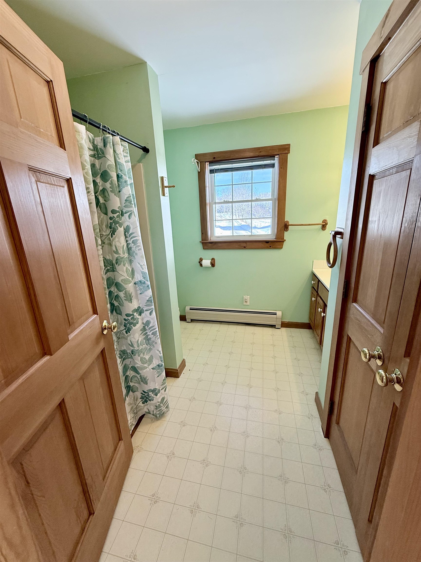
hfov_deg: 85.7
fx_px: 227
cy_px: 281
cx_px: 210
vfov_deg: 102.1
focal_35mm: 14
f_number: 2.2
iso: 160
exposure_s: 1/120
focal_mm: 2.22
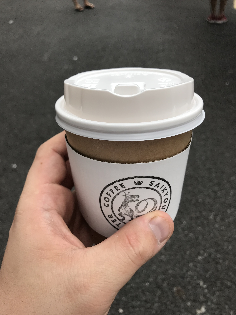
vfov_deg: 63.4
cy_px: 158
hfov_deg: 49.7
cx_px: 118
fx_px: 255
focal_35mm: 28
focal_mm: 4
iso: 20
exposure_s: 1/638
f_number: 1.8
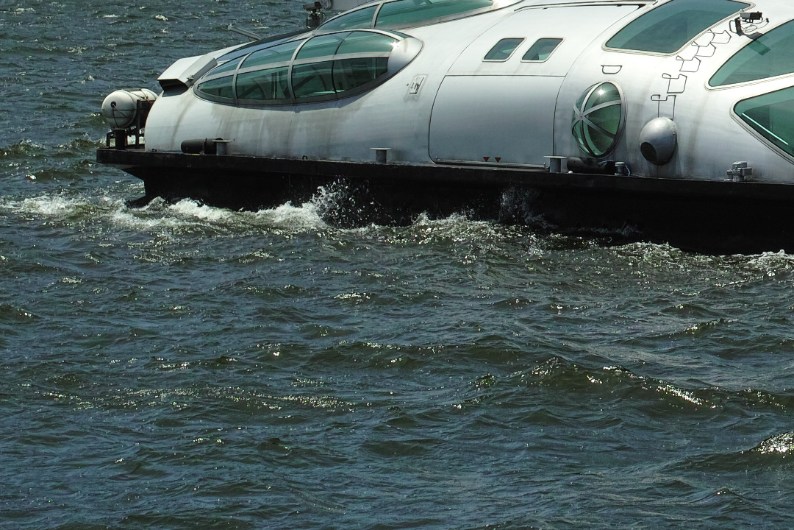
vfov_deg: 6.8
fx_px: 4323
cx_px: 1212
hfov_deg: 10.1
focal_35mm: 196
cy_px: -527
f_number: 5.6
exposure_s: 1/640
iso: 100
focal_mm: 30
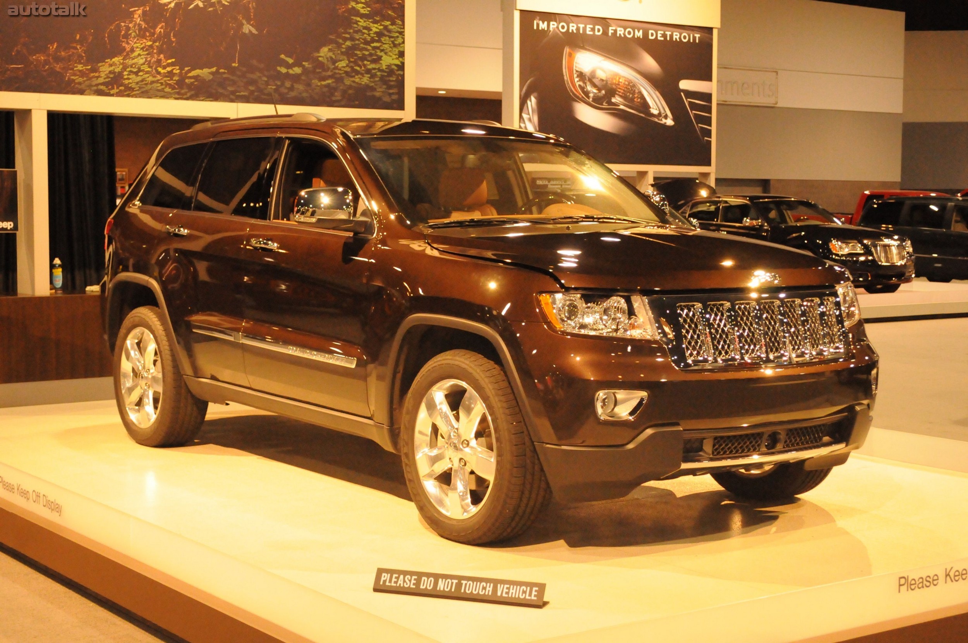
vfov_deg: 23.7
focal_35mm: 57
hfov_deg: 35.1
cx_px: 484
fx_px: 1531
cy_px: 322
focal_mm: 38
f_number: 5.6
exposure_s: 1/125
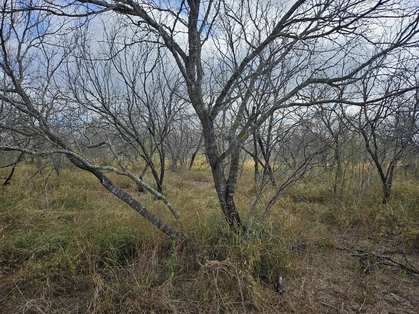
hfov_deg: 71.6
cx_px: 210
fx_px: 291
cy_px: 157
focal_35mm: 24
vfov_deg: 56.8
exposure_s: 1/3871
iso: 50
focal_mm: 5
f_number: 1.8
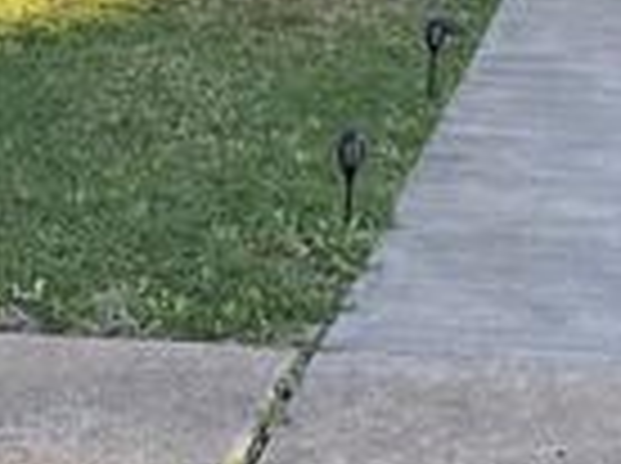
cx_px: 576
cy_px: -241
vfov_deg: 15.5
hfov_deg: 21.9
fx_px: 1558
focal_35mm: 87
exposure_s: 1/952
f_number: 1.78
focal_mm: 6.76
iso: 80
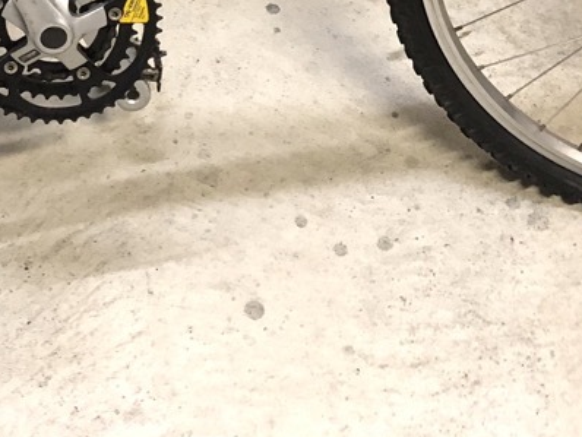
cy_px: -237
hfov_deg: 21.7
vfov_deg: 15.1
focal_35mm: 90
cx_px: 181
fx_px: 1514
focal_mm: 3.99
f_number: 1.8
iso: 100
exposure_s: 1/5
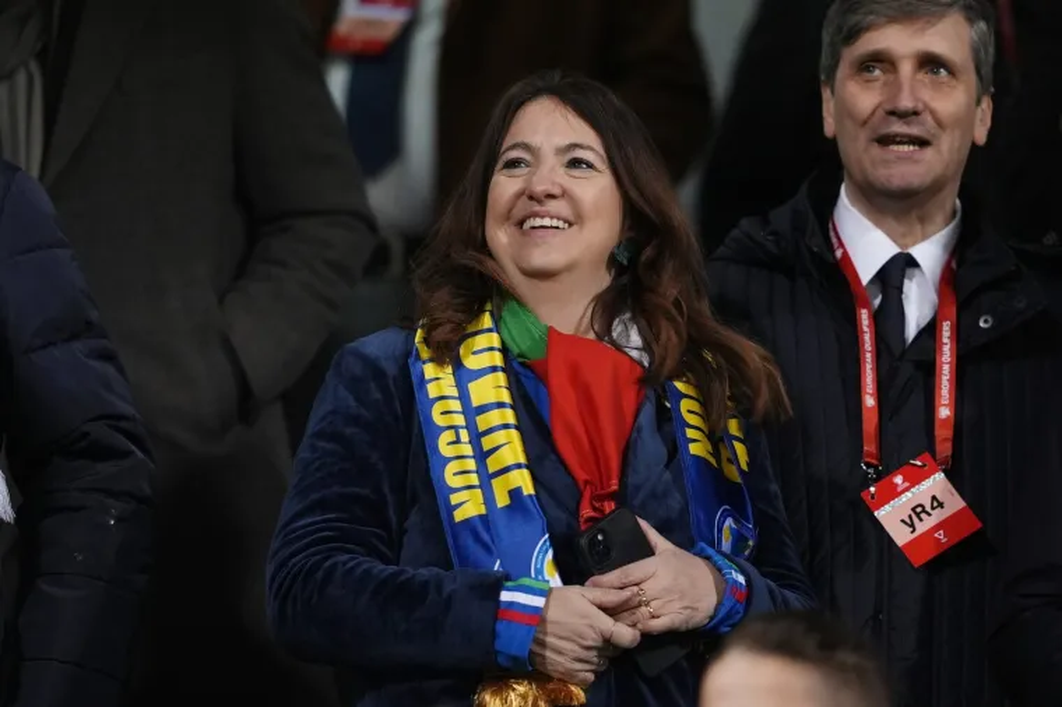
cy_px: 354
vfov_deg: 3.4
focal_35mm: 400
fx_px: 11794
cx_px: 531
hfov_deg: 5.2
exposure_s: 1/250
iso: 1600
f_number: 2.8
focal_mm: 400
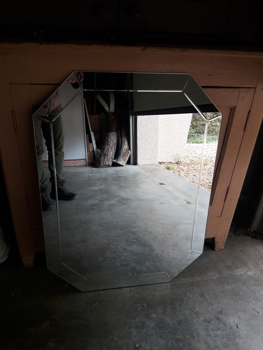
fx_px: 284
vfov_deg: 63.4
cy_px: 175
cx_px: 132
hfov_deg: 49.7
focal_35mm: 28
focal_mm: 3.7
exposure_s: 1/100
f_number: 1.9
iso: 64
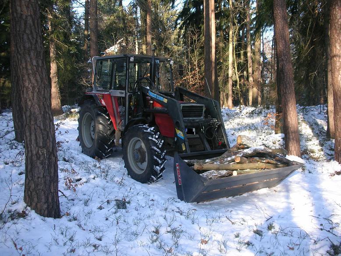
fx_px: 345
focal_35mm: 35
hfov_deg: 52.6
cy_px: 128
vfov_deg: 40.7
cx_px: 170
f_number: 3
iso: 50
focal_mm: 5.8
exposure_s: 1/89.2
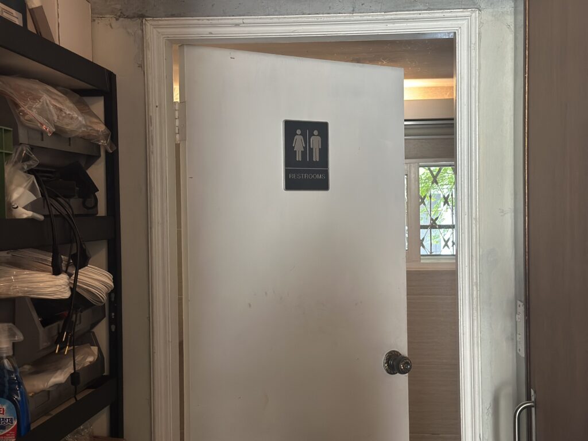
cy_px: 220
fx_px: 815
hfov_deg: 39.7
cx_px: 294
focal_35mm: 48
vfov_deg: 30.3
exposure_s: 1/60
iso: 250
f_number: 1.78
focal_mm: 6.86
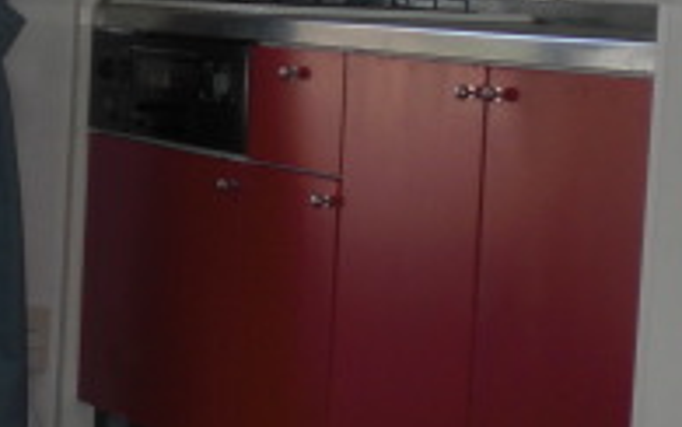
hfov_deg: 15.6
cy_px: 98
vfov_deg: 9.9
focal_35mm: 132
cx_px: 73
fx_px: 2454
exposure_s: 1/125
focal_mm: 6.3
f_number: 3.1
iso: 64
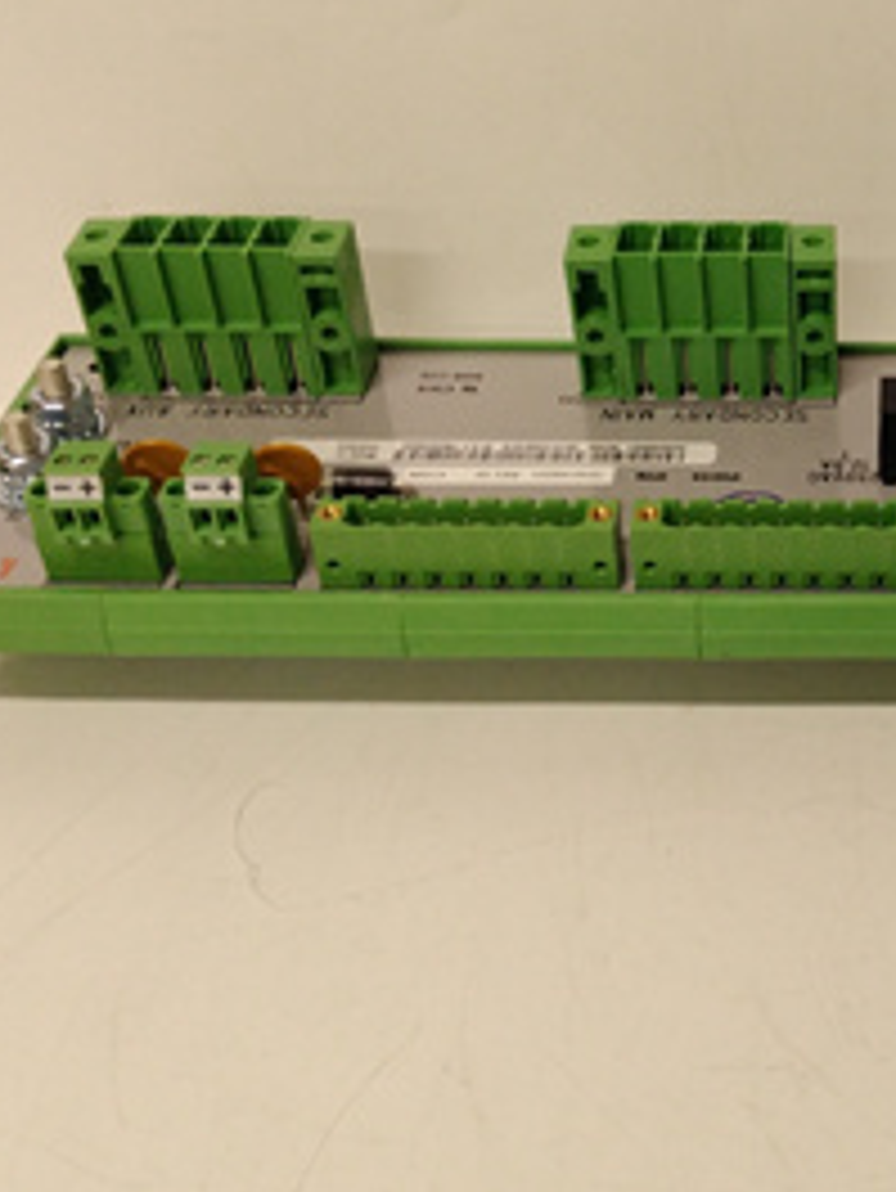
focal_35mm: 51
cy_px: 430
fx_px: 1759
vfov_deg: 37.2
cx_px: 919
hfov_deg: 26.8
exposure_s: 1/33
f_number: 2
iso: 182
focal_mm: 3.79
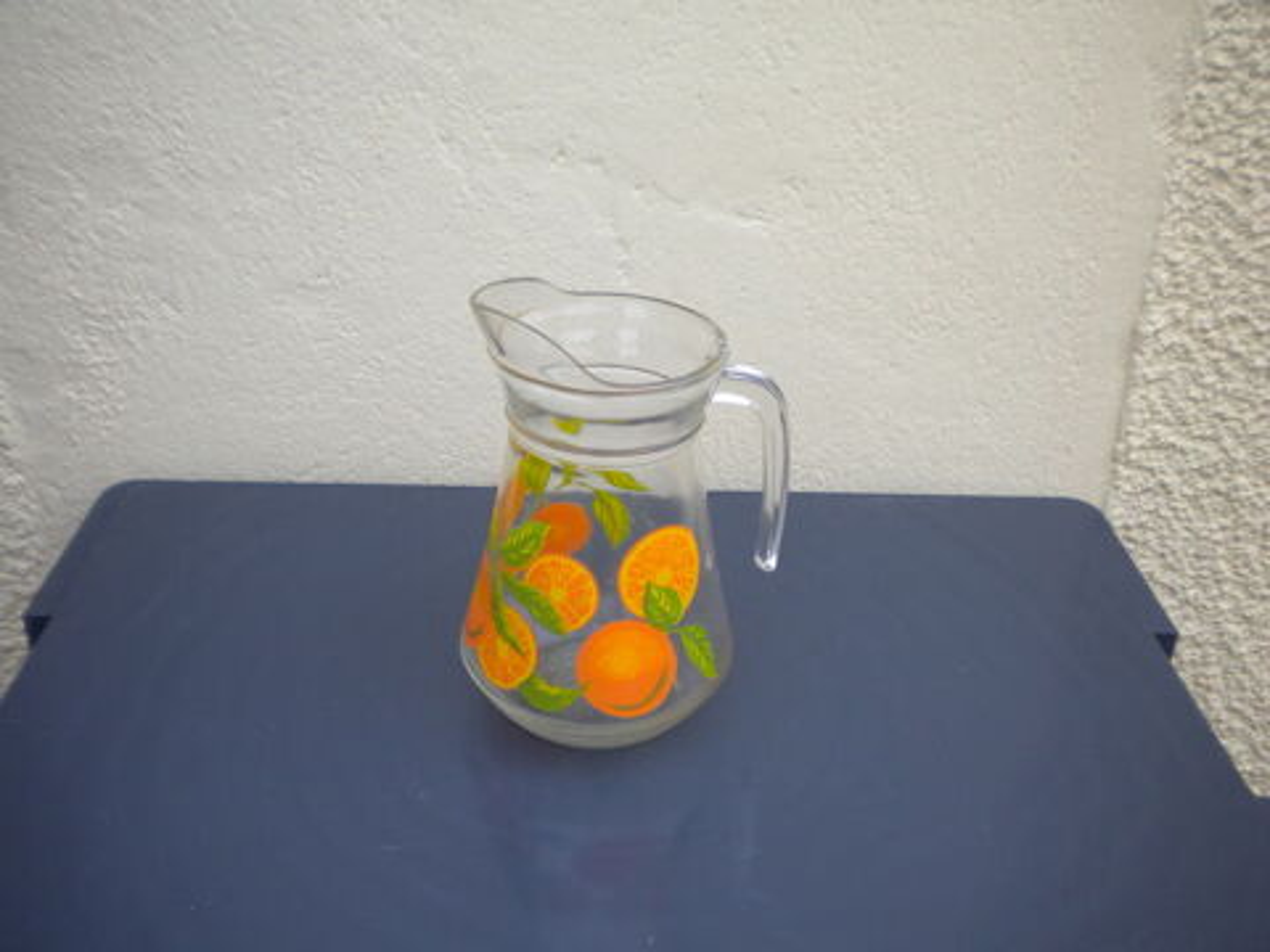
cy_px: 476
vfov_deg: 40.7
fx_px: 1284
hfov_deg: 52.6
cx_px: 635
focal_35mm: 35
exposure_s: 1/81
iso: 80
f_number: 3.1
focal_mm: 6.3
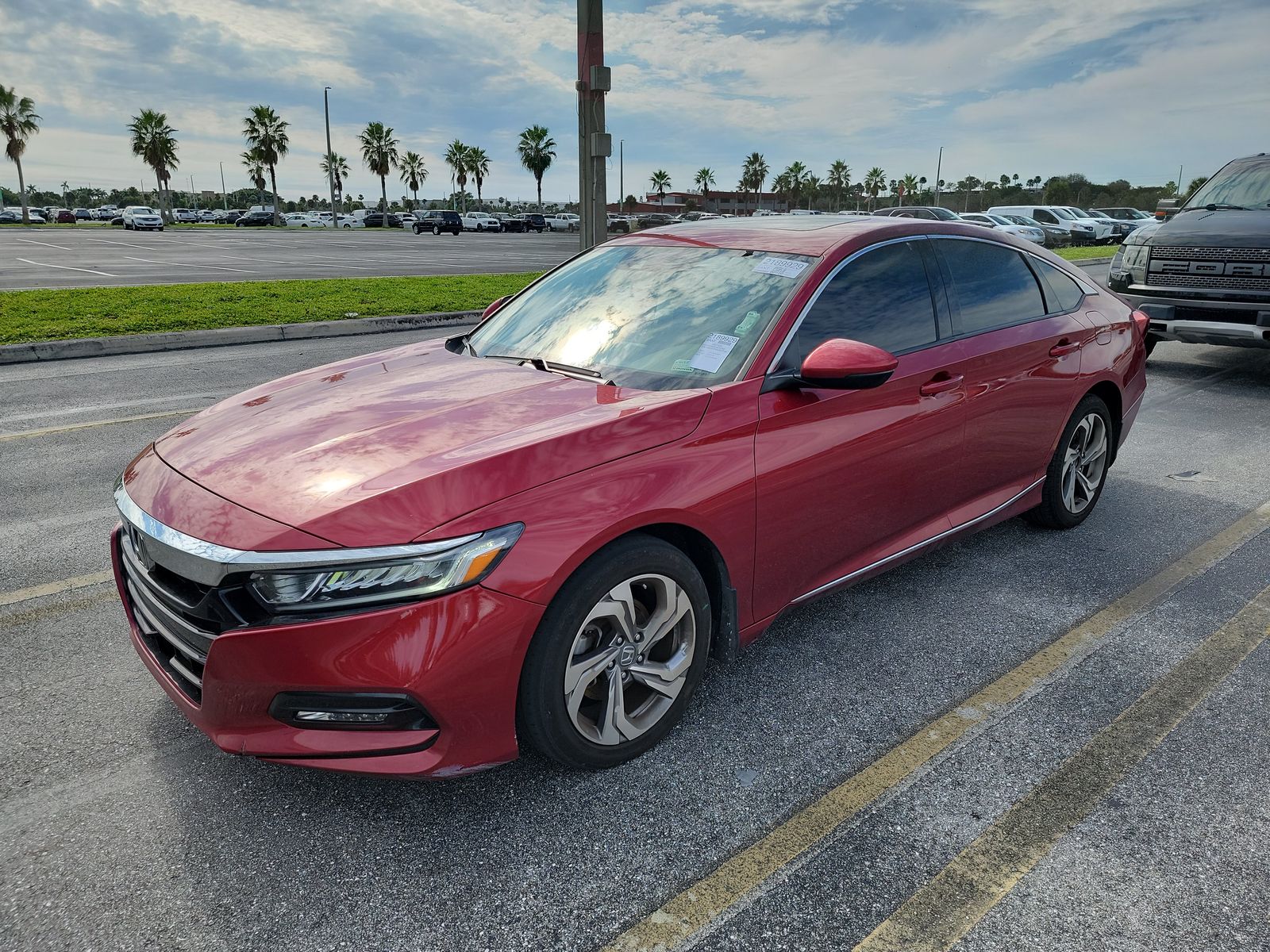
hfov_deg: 71.6
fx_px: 881
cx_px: 635
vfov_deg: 56.8
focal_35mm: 24
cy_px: 476
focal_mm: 6.7
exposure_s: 1/849
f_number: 1.8
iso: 50
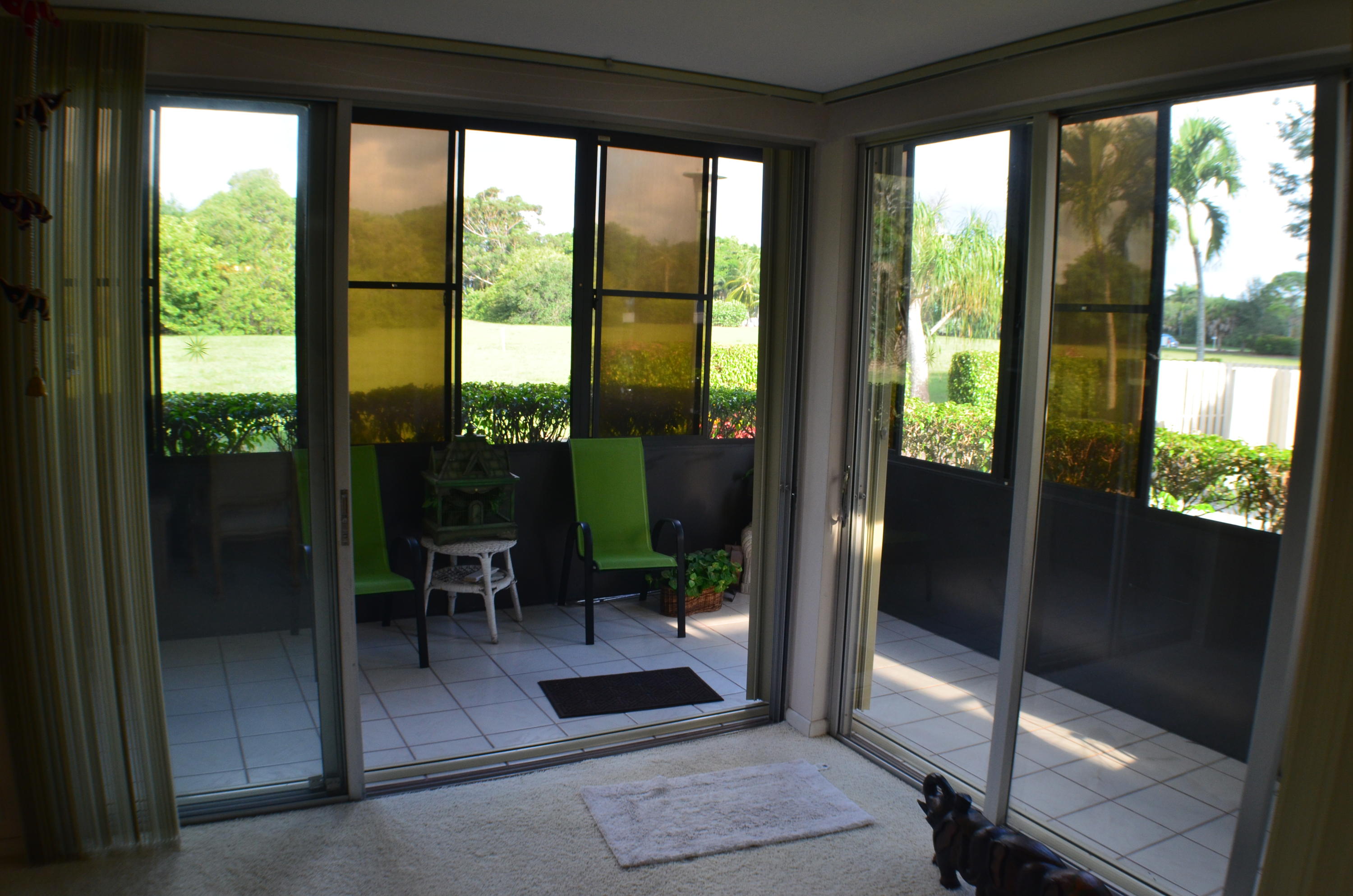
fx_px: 1350
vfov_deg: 36.7
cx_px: 676
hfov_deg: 53.2
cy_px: 448
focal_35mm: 36
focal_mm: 24
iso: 400
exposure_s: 1/50
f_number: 10
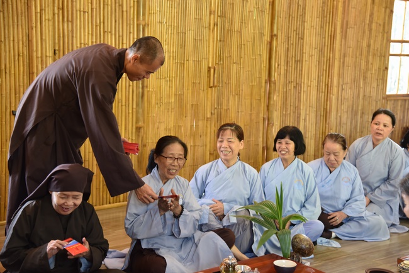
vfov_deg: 24.6
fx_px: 625
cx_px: 204
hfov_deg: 36.2
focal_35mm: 55
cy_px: 136
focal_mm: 55
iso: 1400
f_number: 4
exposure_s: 1/60
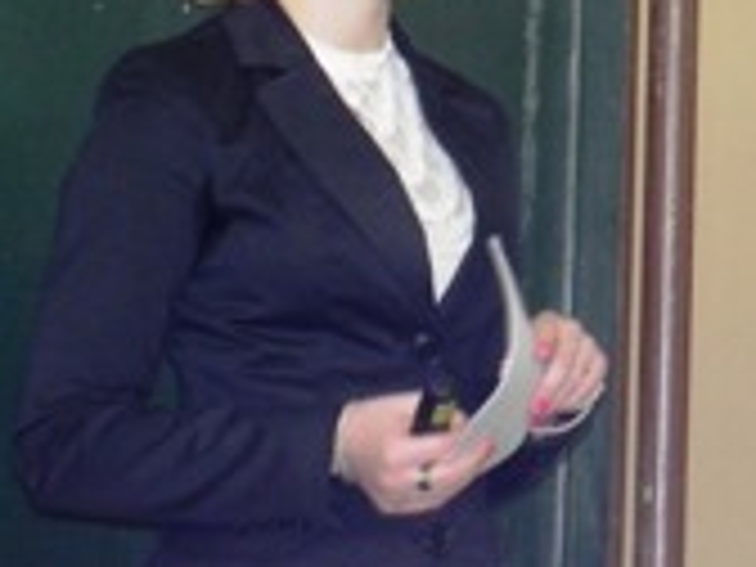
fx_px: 5547
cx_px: 702
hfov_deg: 7.8
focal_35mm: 254
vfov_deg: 5.8
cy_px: 86
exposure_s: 1/30
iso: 295
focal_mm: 16.9
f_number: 4
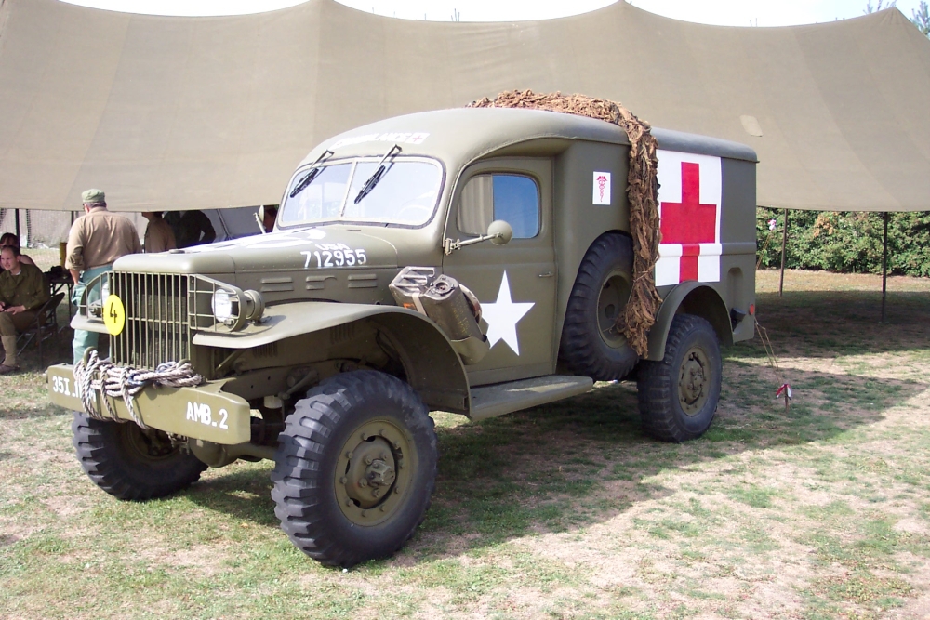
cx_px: 465
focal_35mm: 38
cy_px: 310
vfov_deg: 35.1
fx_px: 982
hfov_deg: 50.7
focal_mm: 8
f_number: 2.8
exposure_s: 1/500
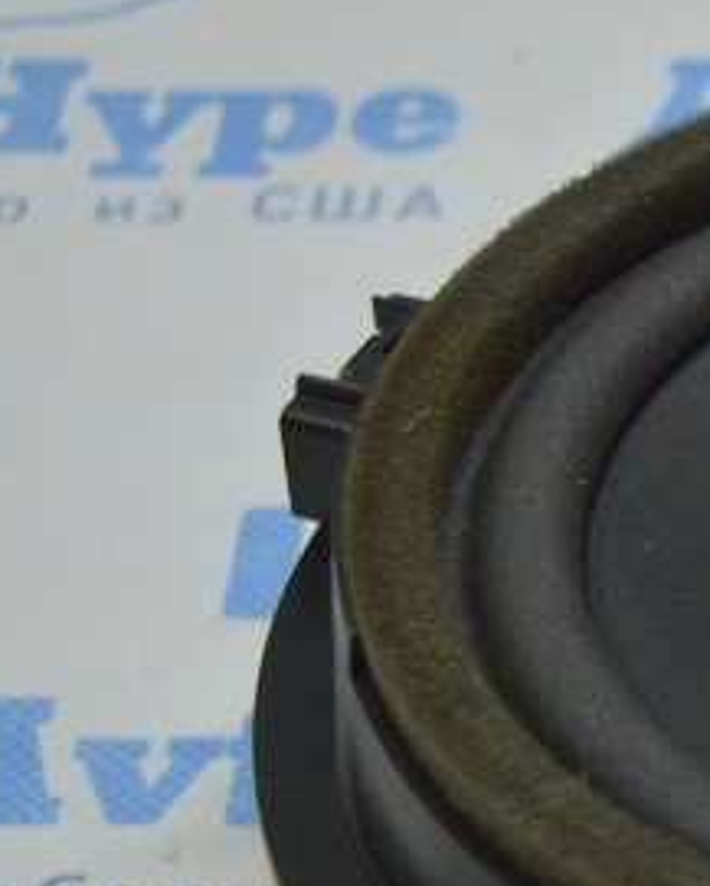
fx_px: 4877
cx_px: 1168
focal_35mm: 186
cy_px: 891
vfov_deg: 10.3
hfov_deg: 8.1
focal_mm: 35
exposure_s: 1/80
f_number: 4.5
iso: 400
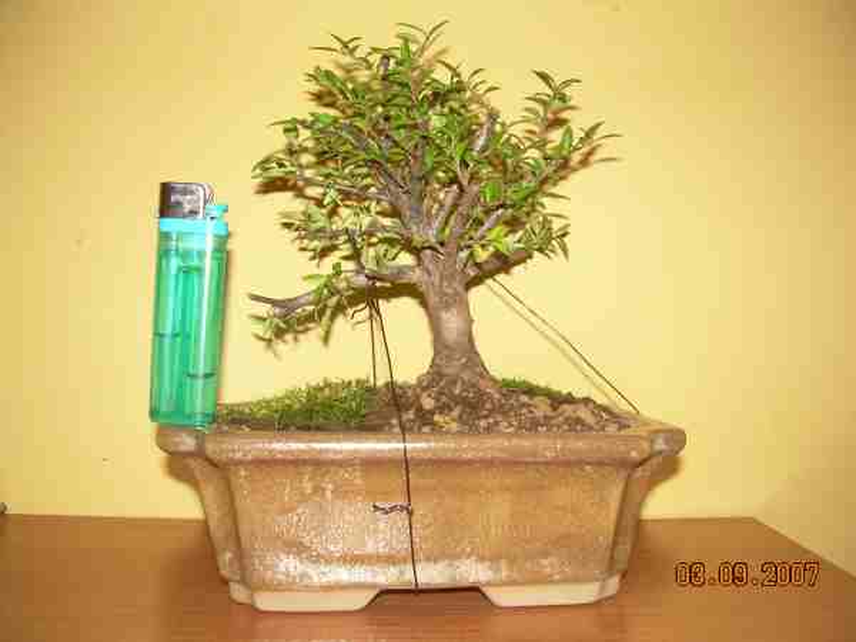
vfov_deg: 37.7
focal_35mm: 38
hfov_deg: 49.0
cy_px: 321
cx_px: 428
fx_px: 940
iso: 50
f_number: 2.8
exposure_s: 1/60
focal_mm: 6.3
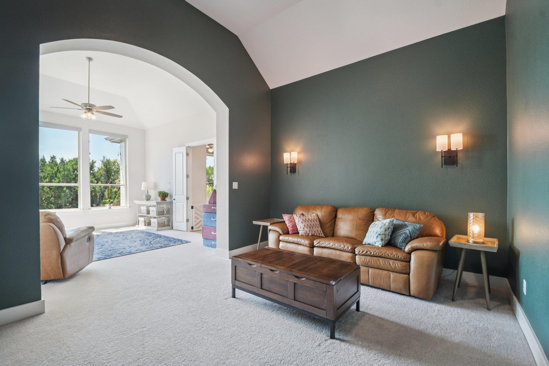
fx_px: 229
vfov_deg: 77.3
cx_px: 274
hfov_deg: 100.4
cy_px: 183
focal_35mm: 15
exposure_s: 1/8
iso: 400
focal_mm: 10
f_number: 8
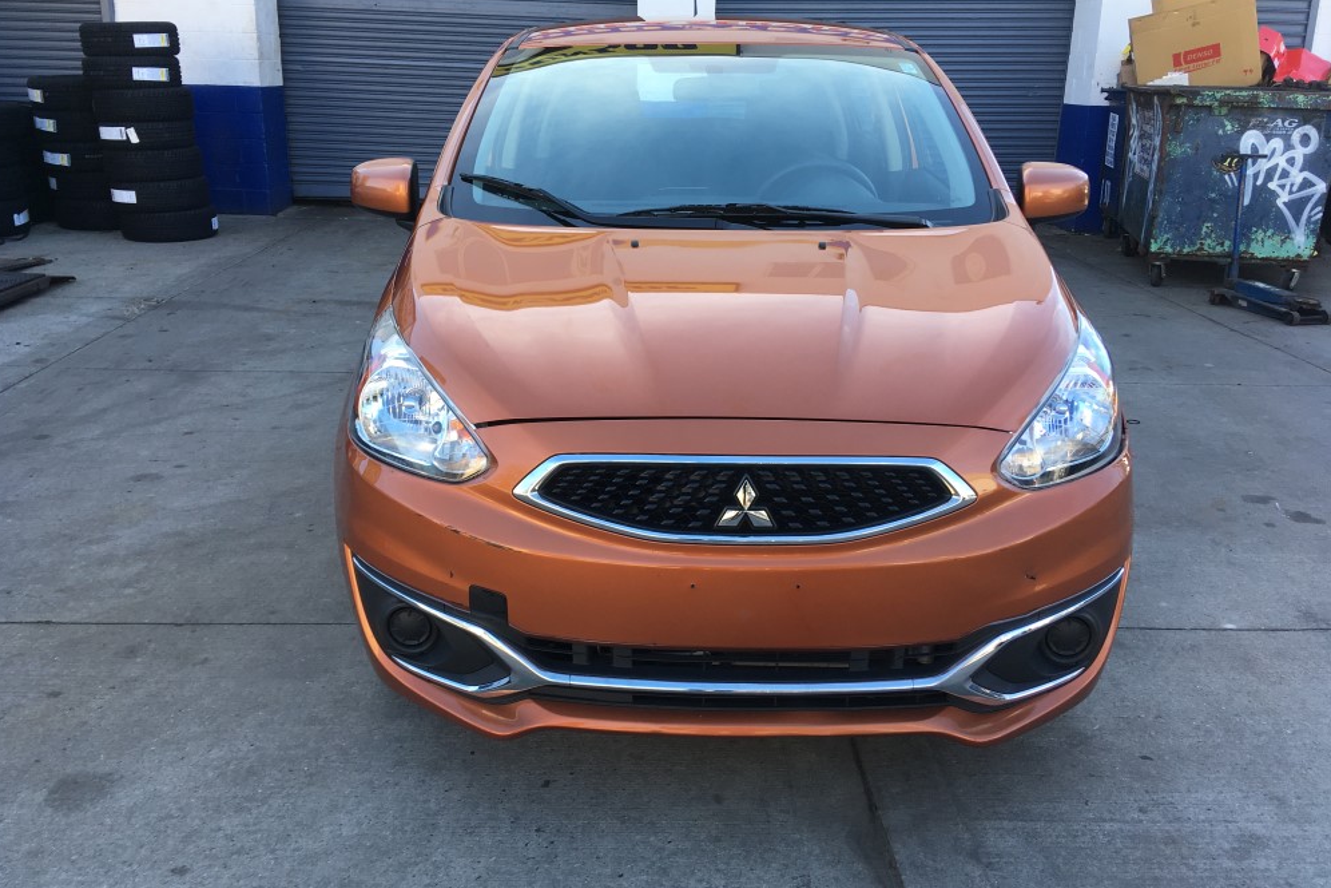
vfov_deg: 42.3
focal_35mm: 31
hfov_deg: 60.3
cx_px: 648
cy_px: 417
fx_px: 1146
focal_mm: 4.15
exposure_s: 1/170
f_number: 2.2
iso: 25
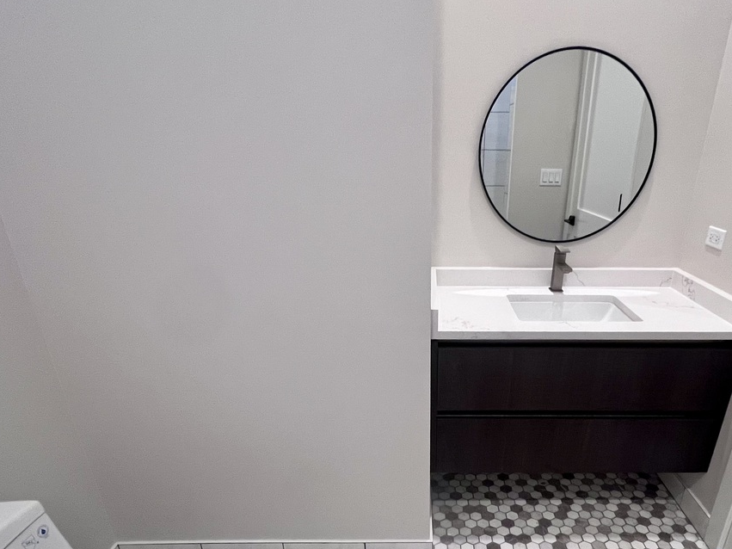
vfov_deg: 59.5
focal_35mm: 22
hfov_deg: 75.7
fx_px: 465
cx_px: 431
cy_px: 372
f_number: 1.8
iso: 250
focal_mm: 1.57
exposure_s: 1/60
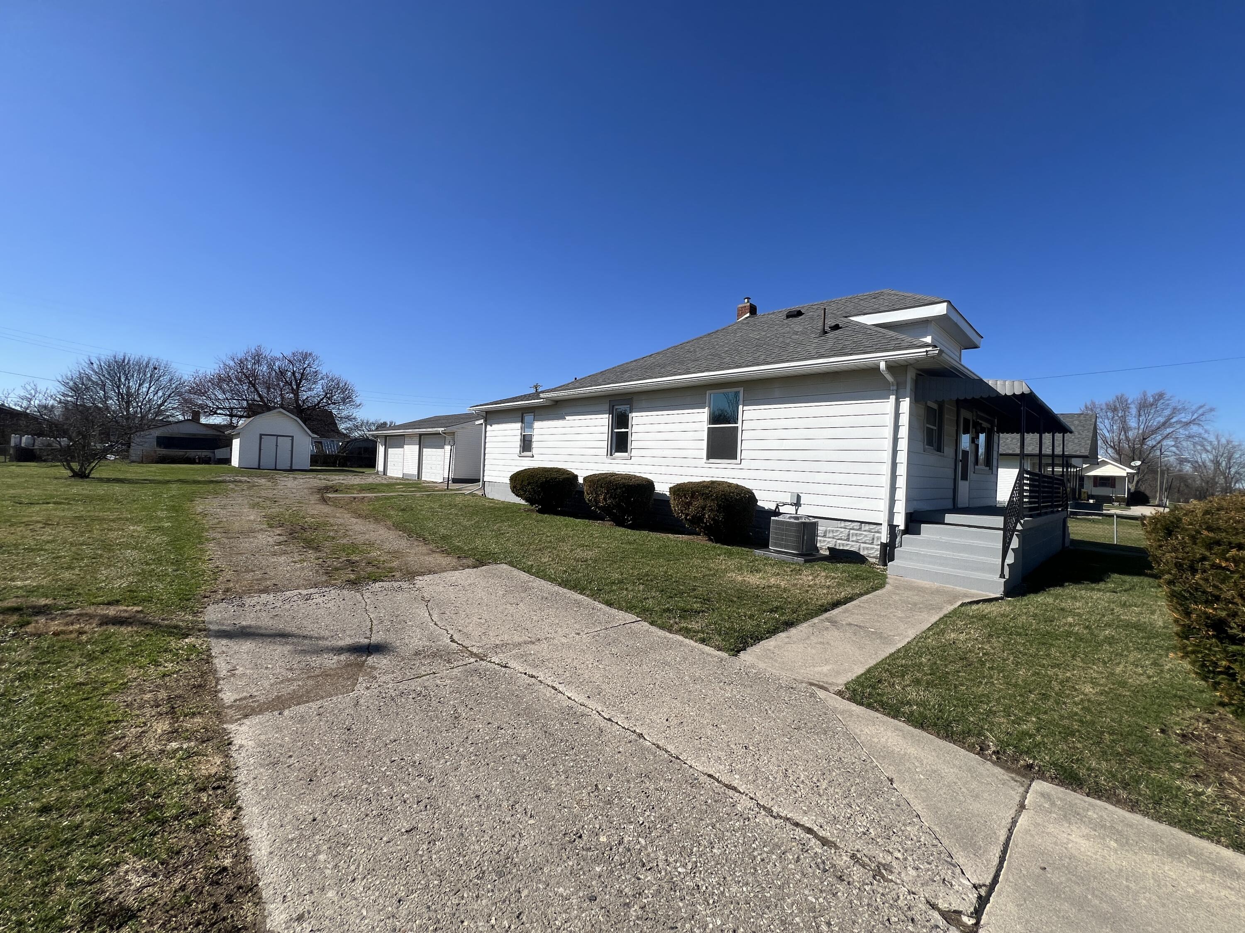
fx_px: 468
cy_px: 466
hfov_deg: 106.2
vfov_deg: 89.9
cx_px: 622
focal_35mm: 13
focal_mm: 1.57
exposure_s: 1/2732
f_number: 1.8
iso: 32
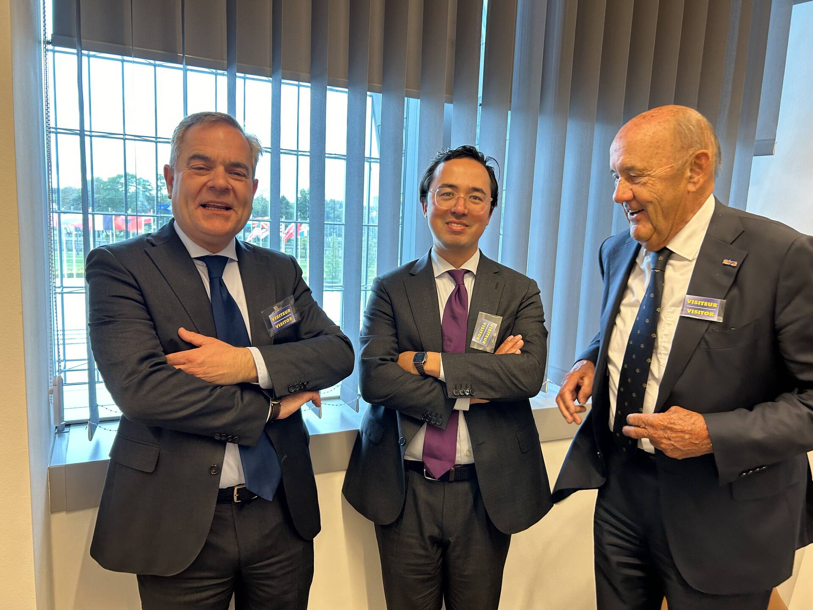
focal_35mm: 26
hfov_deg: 67.3
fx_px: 611
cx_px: 406
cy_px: 305
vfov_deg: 53.1
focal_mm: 5.7
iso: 100
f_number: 1.5
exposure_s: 1/100
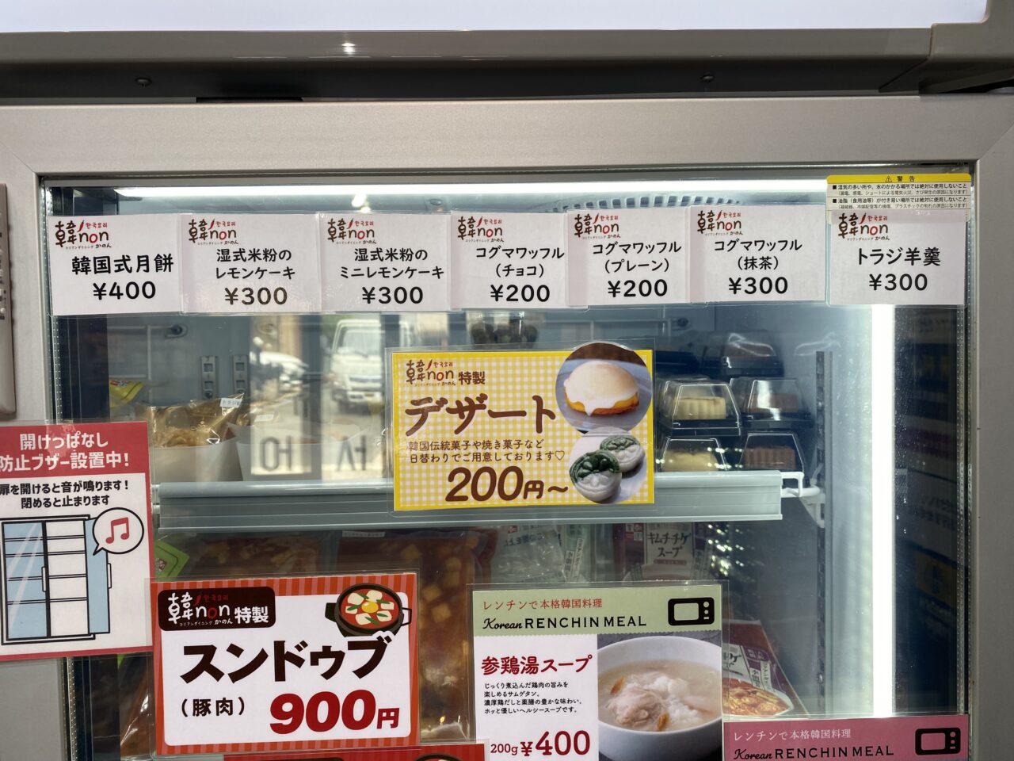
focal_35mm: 26
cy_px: 380
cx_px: 507
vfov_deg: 53.1
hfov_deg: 67.3
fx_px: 762
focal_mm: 4.25
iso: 40
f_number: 1.8
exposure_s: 1/120
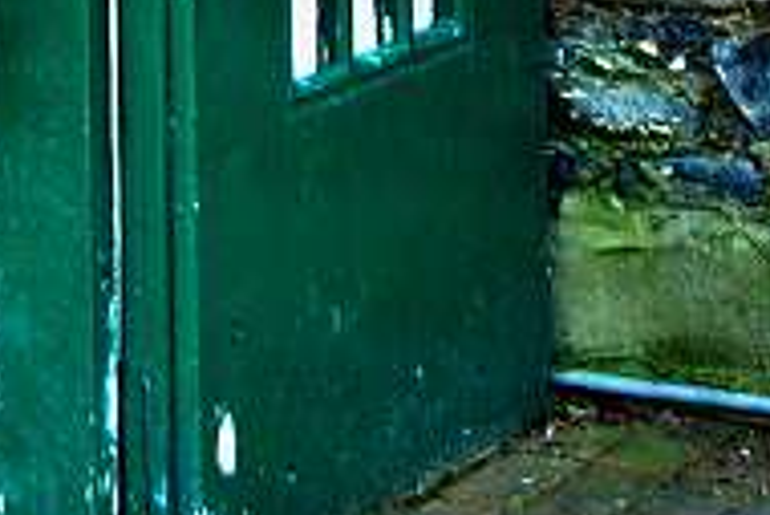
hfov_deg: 8.3
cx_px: 71
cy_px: -746
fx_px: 5305
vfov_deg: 5.4
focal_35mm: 248
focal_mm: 45
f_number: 5.3
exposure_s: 1/15
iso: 200
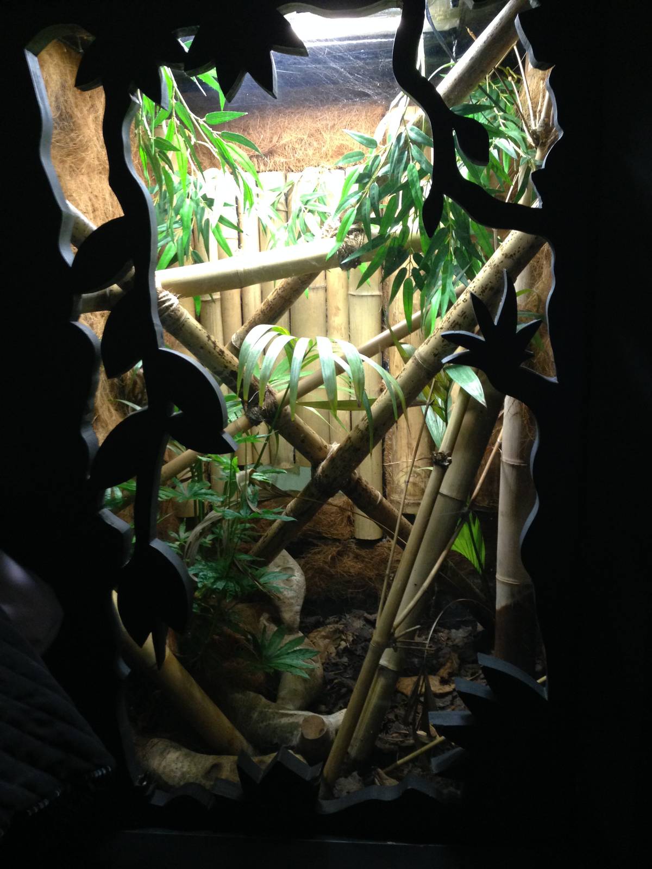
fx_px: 829
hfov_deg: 42.9
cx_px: 326
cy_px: 434
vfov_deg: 55.4
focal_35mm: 33
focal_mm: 4.12
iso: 250
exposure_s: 1/20
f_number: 2.4
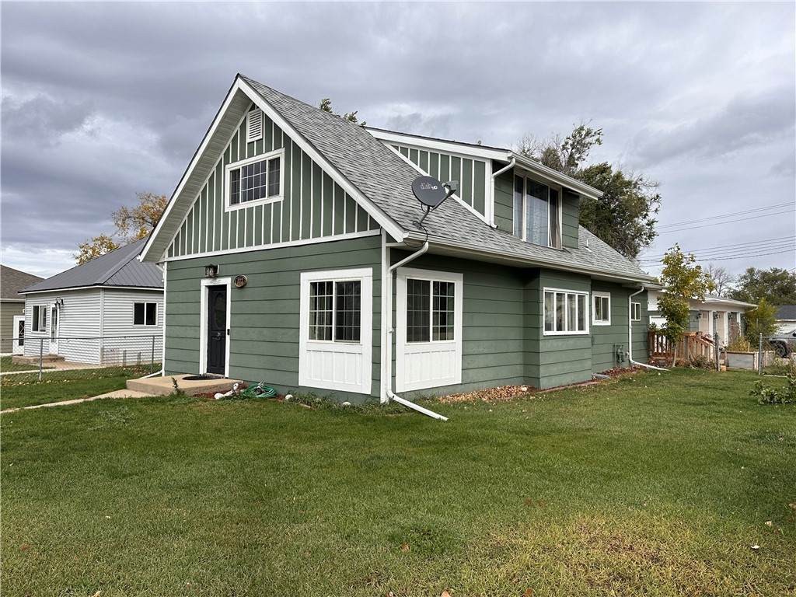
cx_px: 398
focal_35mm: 24
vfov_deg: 56.8
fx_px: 552
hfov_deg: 71.6
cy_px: 298
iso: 80
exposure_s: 1/2410
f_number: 1.78
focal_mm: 6.86
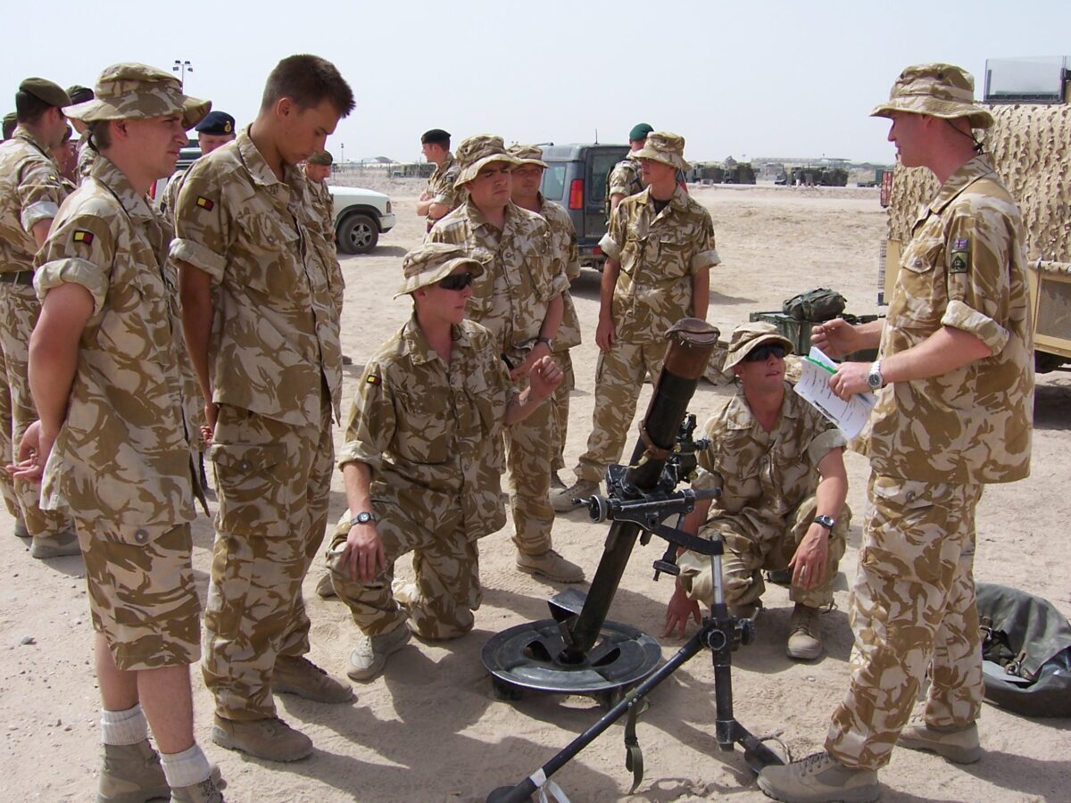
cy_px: 402
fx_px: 1114
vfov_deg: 39.7
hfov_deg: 51.4
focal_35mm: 36
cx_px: 536
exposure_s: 1/500
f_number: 4.8
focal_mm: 6
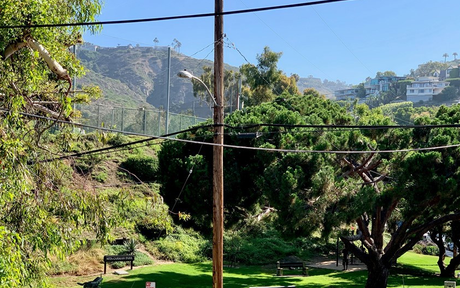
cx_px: 249
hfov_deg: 30.6
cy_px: 182
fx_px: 840
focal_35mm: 67
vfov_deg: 19.4
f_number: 2.4
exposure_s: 1/551
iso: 16
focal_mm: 6
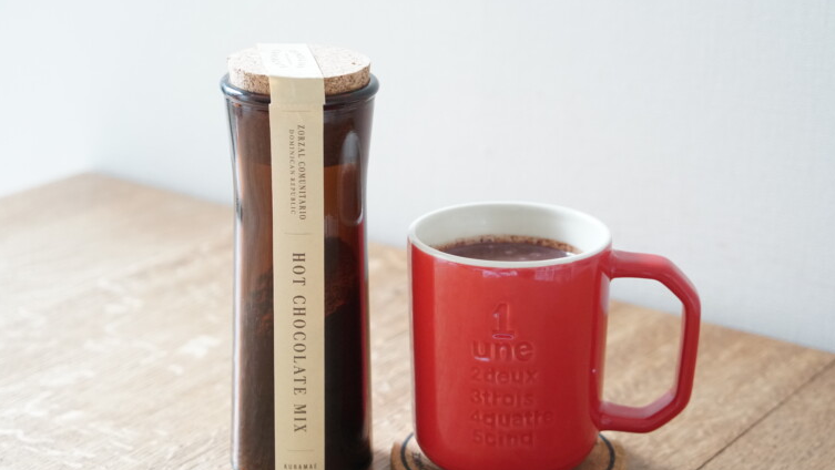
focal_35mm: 75
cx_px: 417
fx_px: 1651
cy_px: 267
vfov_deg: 16.2
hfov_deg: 28.4
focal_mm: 47
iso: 2000
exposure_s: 1/40
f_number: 4
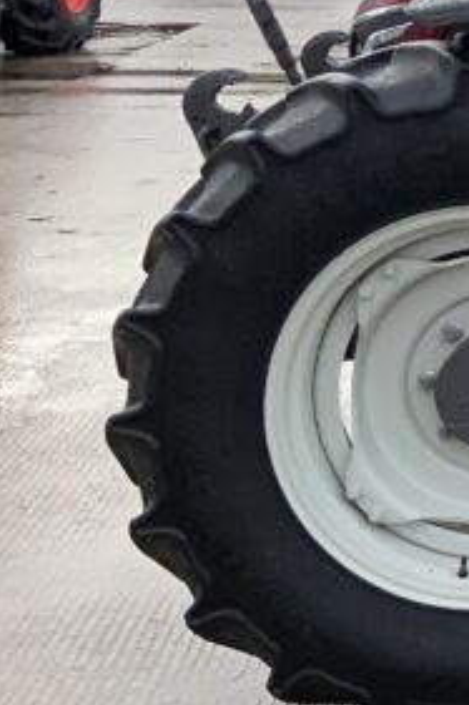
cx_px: 1279
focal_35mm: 110
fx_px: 2152
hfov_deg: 10.1
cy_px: 30
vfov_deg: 18.2
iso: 16
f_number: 1.8
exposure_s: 1/739
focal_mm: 3
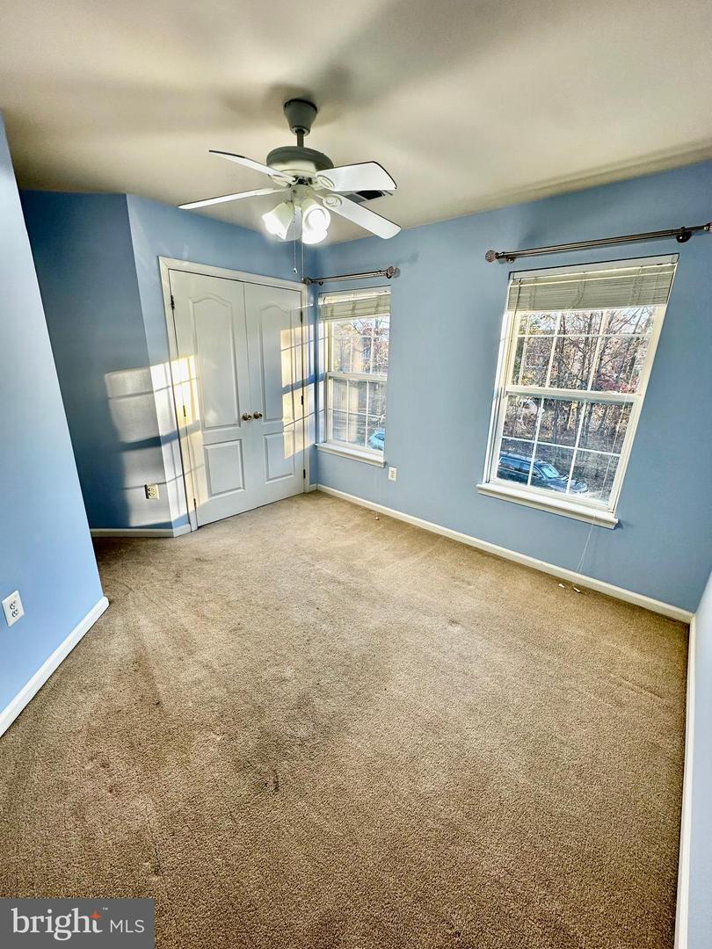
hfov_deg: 85.7
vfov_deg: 102.1
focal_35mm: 14
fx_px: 384
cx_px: 356
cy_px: 474
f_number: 2.2
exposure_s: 1/120
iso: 64
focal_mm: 2.22
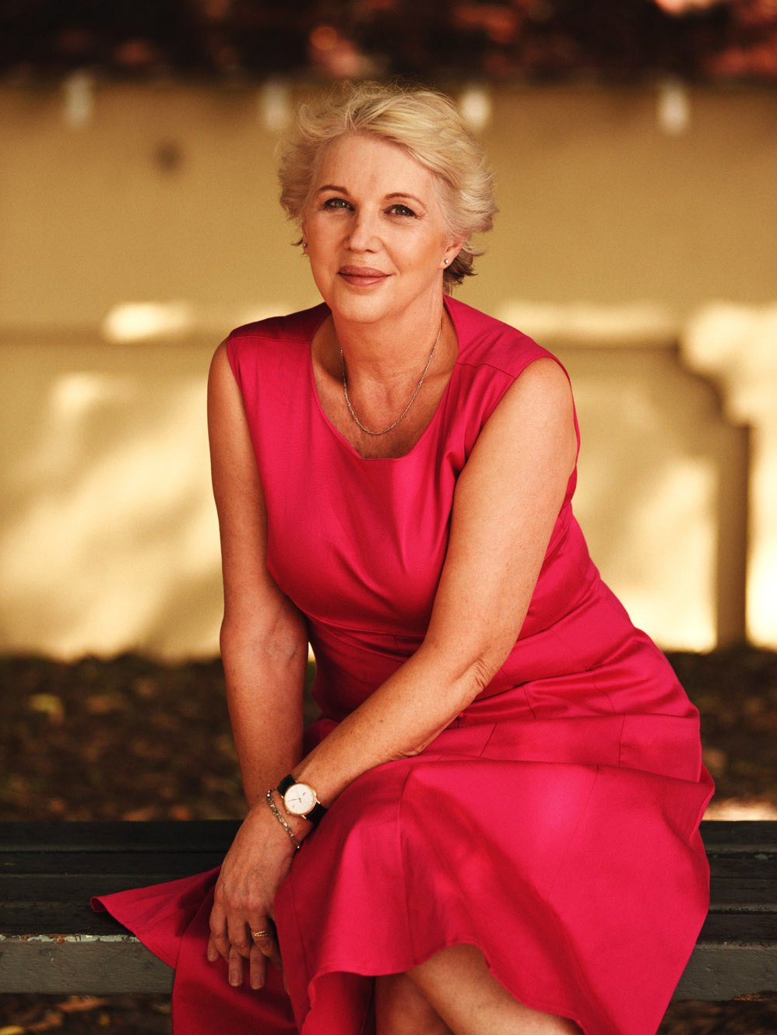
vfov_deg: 15.2
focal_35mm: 130
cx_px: 388
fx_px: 3889
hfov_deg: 11.4
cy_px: 479
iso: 200
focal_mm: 120
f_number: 3.2
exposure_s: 1/1000
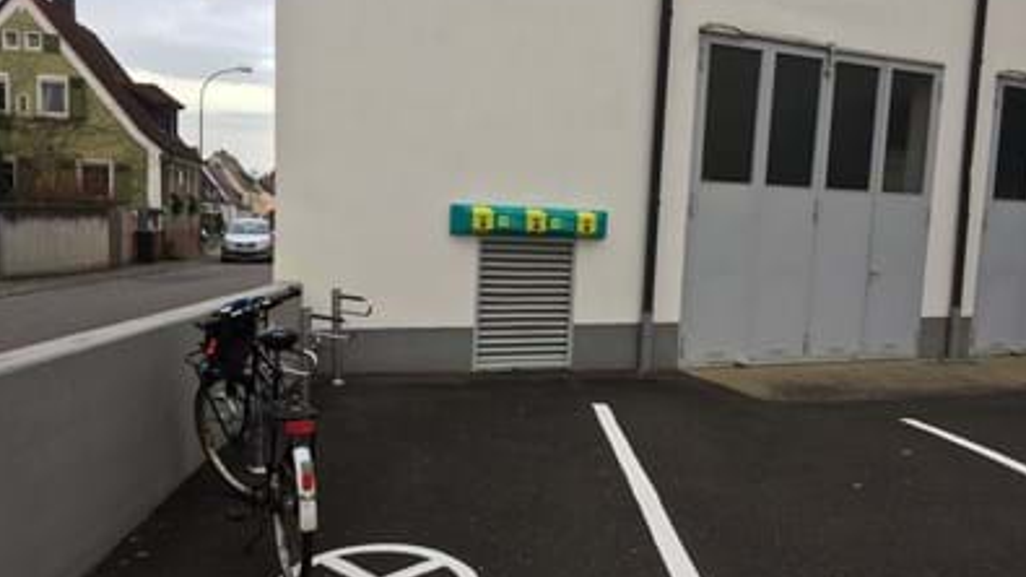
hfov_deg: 61.0
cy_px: 312
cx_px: 512
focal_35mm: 32
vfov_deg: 36.6
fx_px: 870
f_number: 2.2
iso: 32
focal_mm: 4.15
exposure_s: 1/100
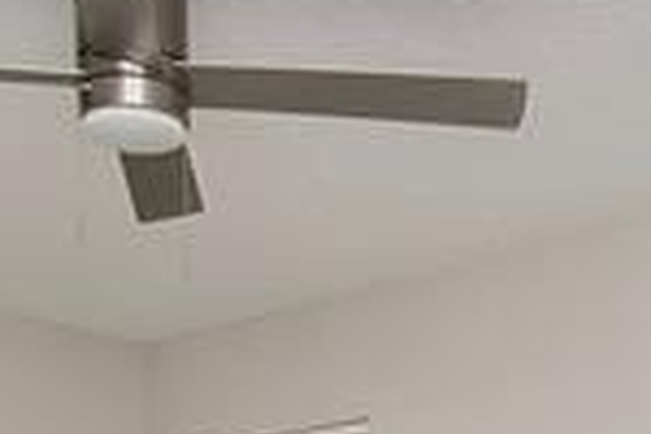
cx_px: 542
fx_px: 1447
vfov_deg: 15.1
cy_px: 744
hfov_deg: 24.8
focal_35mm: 80
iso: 1000
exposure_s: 1/200
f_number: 4.5
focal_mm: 10
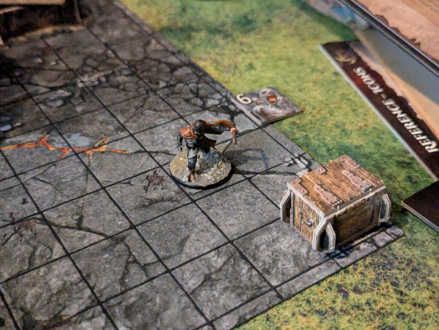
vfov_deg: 30.3
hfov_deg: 39.6
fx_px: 610
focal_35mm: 48
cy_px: 165
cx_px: 220
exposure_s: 1/50
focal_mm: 6.81
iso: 2938
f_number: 1.85
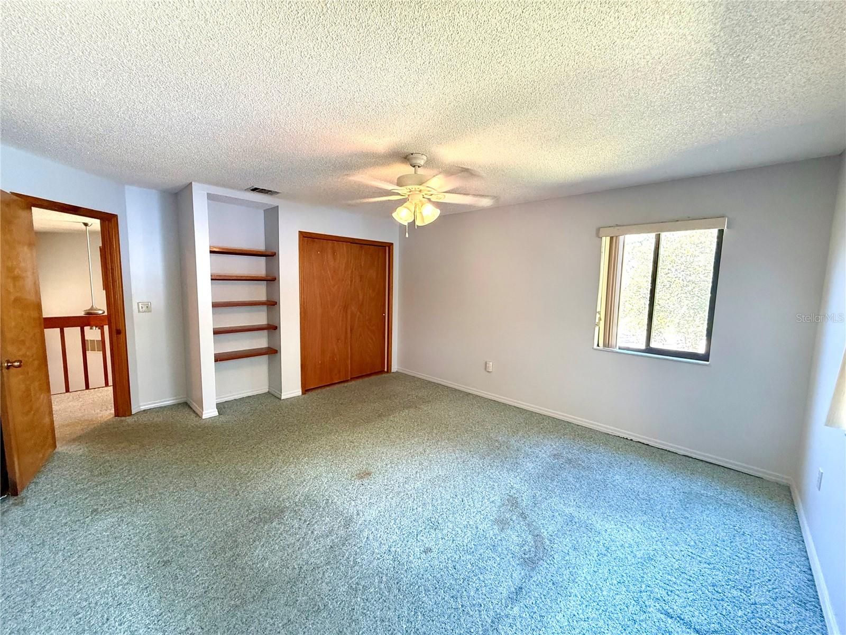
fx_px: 342
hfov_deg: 102.1
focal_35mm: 14
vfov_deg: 85.7
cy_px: 318
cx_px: 423
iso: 400
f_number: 2.2
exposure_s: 1/60
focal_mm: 2.22
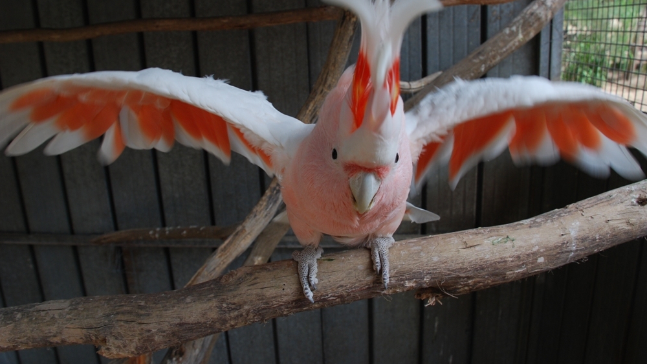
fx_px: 497
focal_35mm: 29
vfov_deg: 40.0
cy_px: 153
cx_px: 322
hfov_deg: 66.1
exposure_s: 1/60
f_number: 7.1
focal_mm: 18
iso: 200
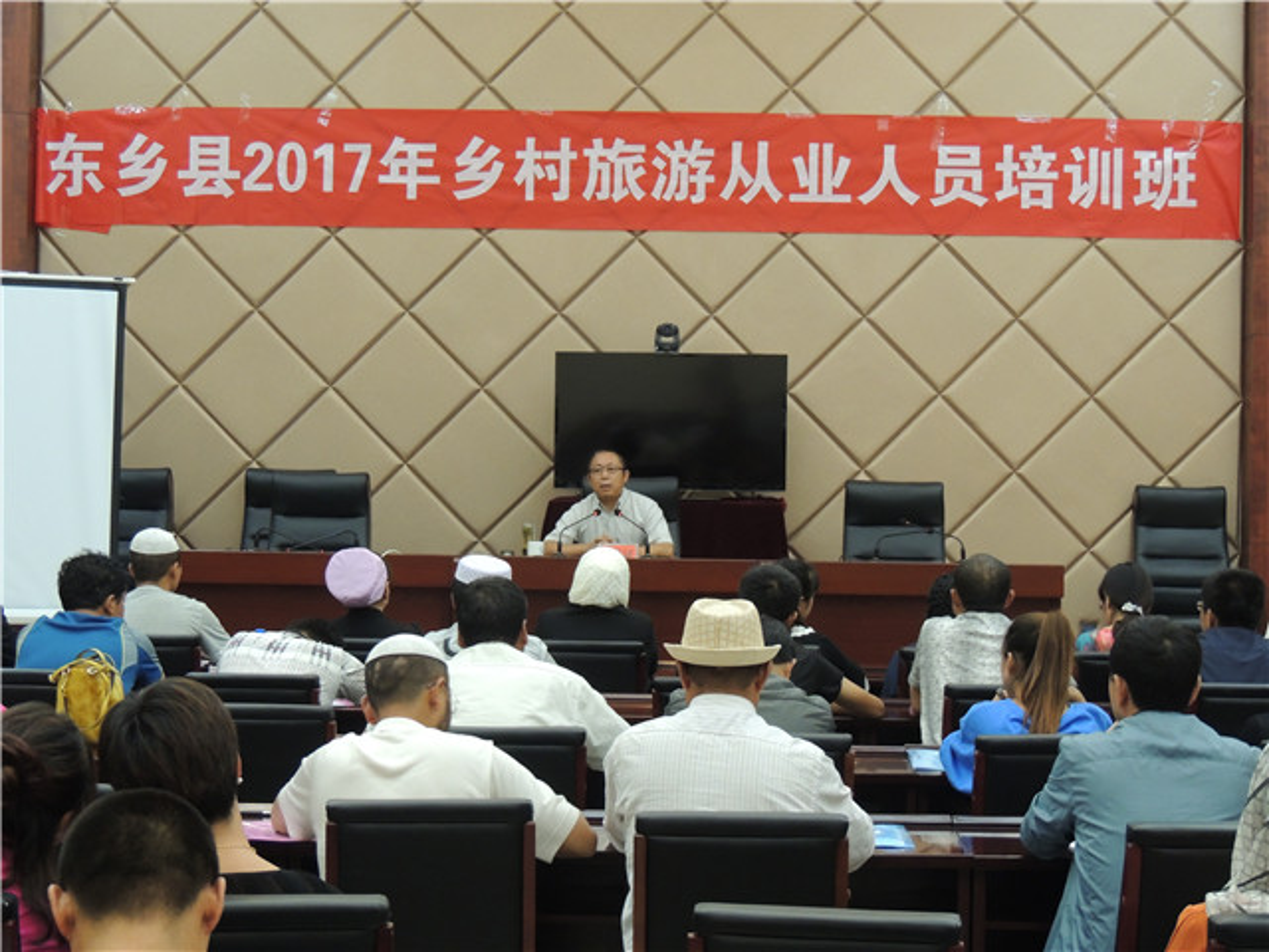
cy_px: 476
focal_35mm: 70
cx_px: 634
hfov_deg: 27.8
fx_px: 2566
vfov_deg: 21.0
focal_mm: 12.4
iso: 450
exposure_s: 1/15
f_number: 3.9
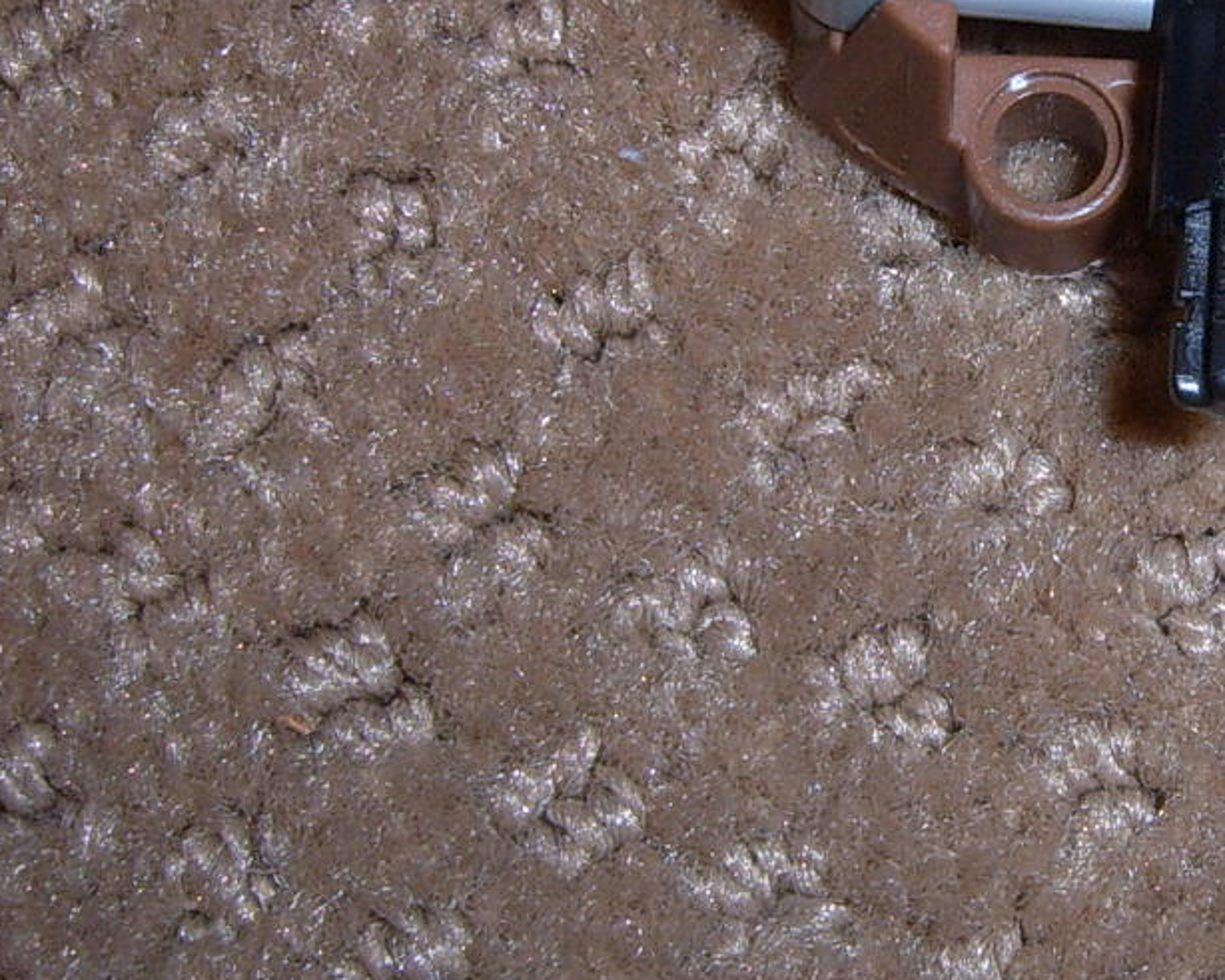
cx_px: 1151
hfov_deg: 20.9
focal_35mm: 89
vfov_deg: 17.2
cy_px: 253
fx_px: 3226
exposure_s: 1/30
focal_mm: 5.8
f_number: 5.8
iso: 69
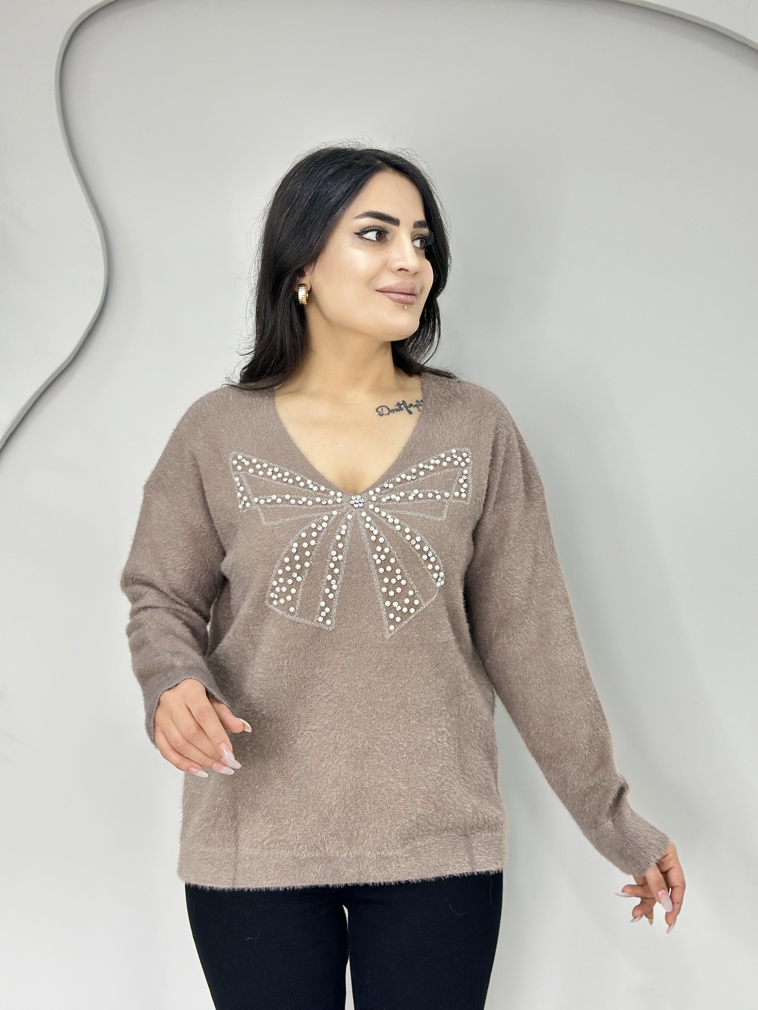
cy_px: 505
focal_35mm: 48
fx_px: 1401
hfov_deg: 30.3
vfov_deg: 39.7
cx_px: 379
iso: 200
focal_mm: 6.86
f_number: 1.78
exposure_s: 1/50
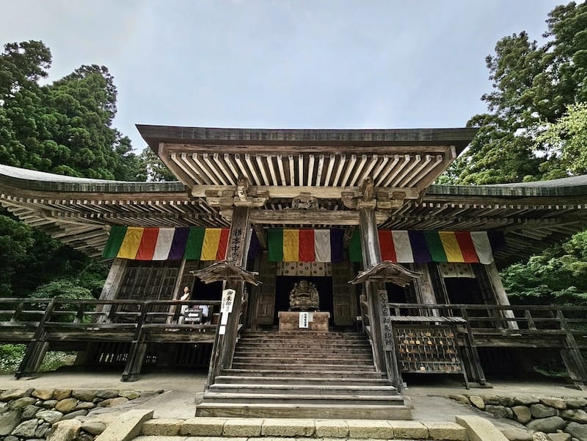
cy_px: 220
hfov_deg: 106.2
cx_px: 294
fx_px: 220
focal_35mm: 13
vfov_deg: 89.9
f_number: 2.2
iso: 50
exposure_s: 1/1844
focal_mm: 2.2
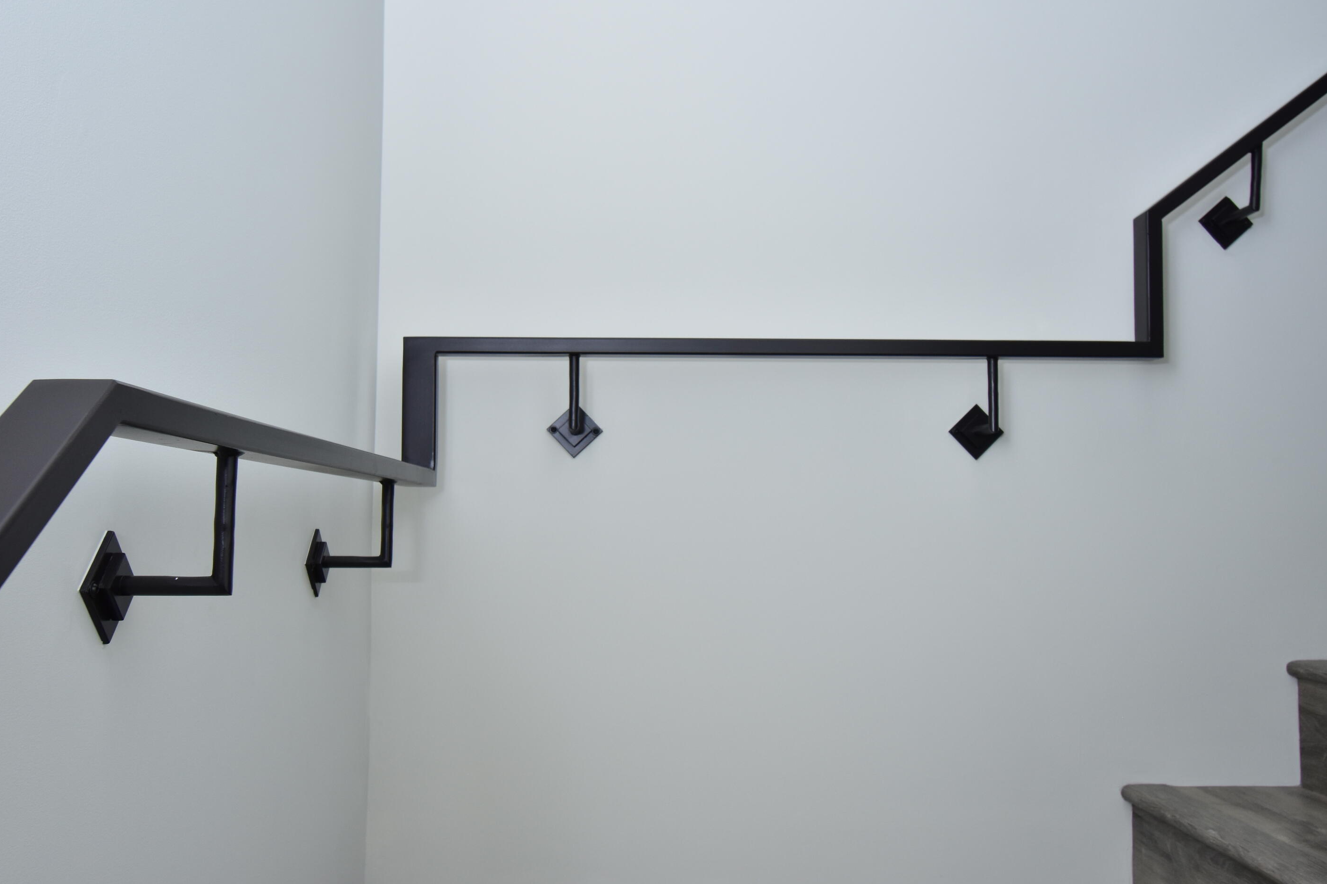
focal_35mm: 32
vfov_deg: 41.1
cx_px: 652
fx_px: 1179
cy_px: 448
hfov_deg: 58.7
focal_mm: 20
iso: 400
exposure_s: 1/160
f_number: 5.6
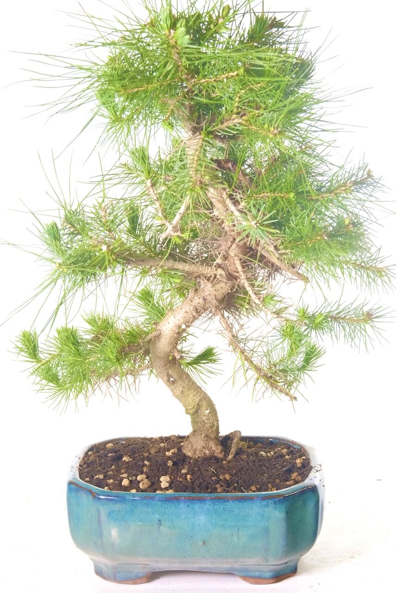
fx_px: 2127
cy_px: 296
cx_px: 198
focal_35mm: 129
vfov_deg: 15.9
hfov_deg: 10.6
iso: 2000
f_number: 13
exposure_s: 1/15
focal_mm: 86
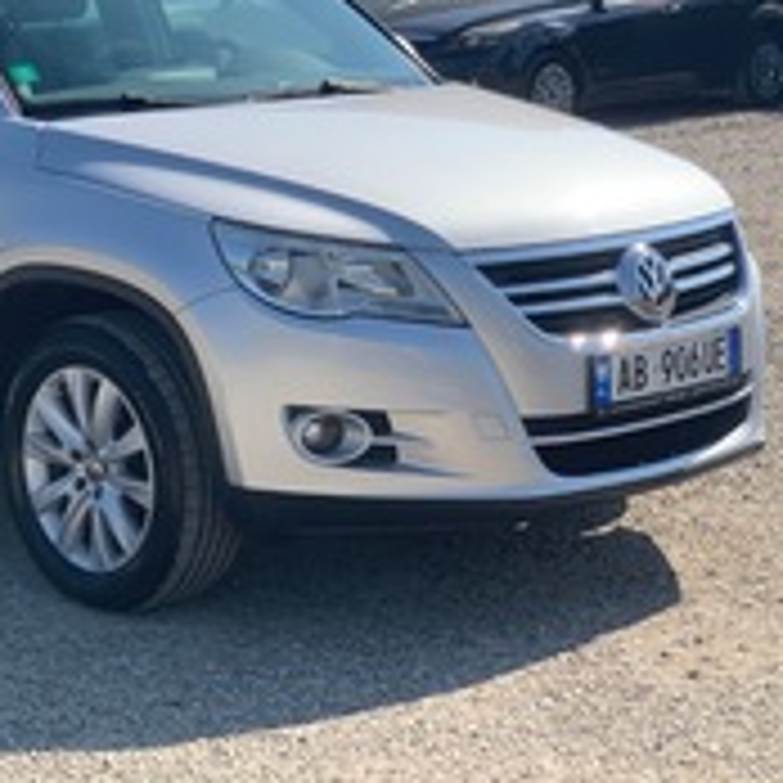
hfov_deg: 18.0
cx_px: 81
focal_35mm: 95
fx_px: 2431
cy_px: 266
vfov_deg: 18.2
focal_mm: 6
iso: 16
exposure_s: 1/905
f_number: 2.4
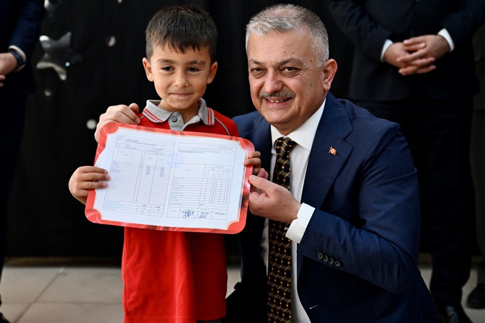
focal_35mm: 45
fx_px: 606
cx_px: 242
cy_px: 162
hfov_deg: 43.6
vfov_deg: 29.9
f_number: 2.8
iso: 220
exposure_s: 1/50
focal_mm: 45
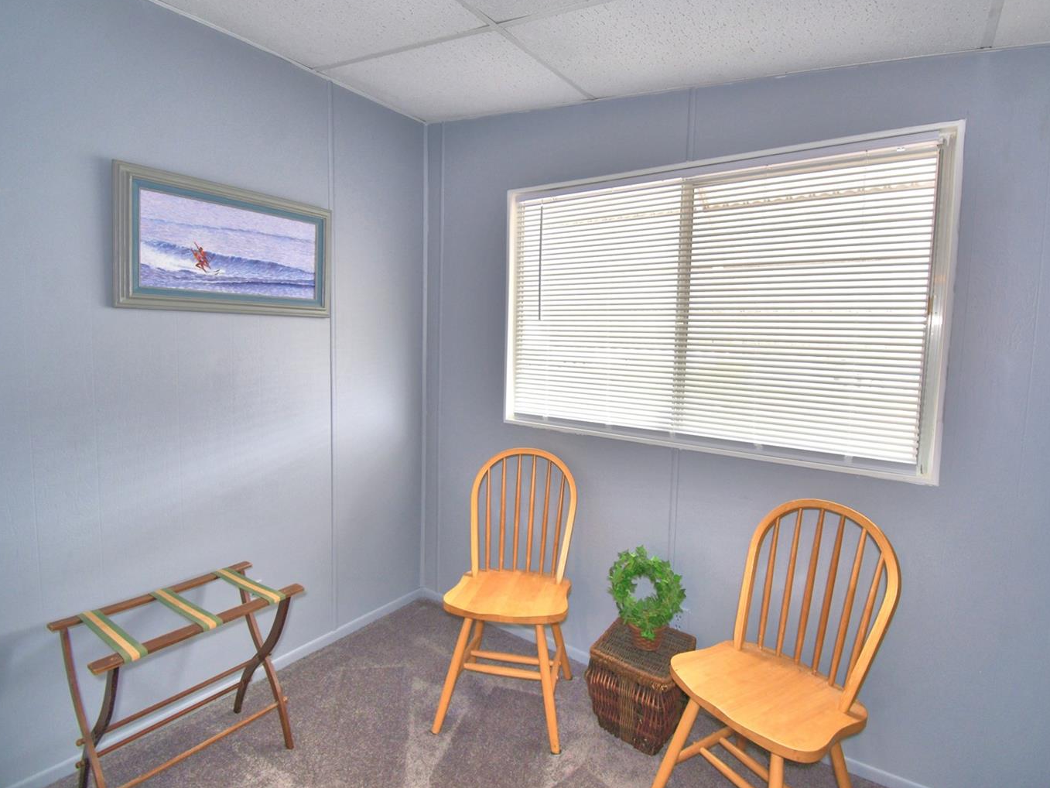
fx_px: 516
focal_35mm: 17
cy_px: 378
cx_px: 550
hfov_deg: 91.0
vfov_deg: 74.7
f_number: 4.5
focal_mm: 10
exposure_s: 1/50
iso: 200
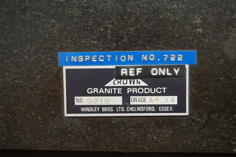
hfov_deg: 43.6
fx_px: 295
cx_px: 118
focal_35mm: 45
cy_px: 78
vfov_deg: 29.8
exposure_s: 1/60
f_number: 5
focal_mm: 30
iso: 3200
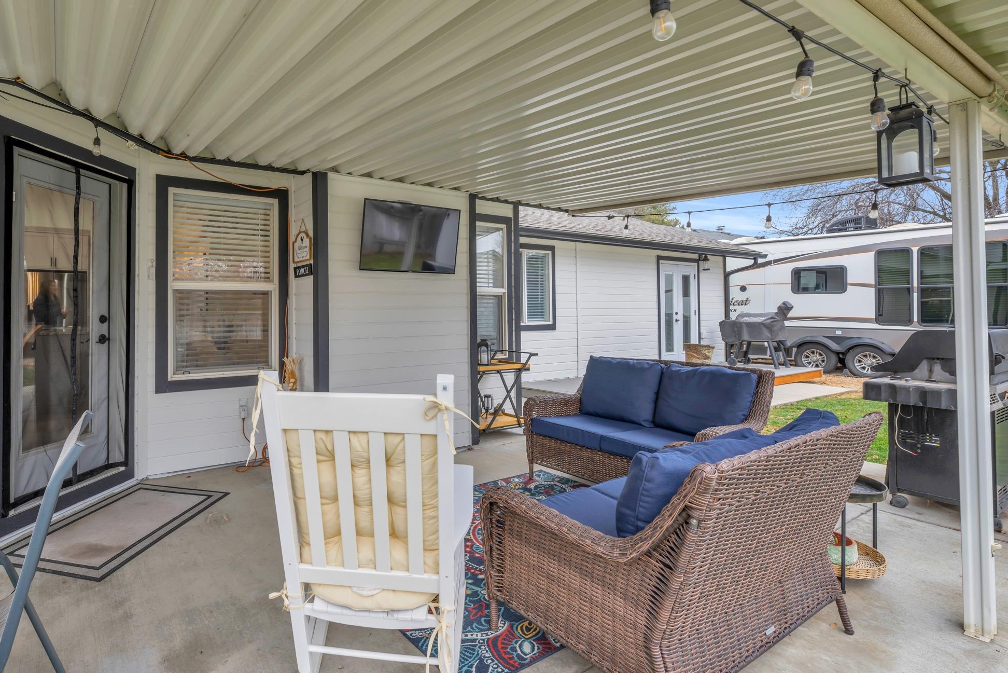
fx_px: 504
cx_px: 370
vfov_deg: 67.2
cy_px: 300
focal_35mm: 18
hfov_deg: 88.0
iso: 100
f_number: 9
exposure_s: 1/13
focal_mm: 14
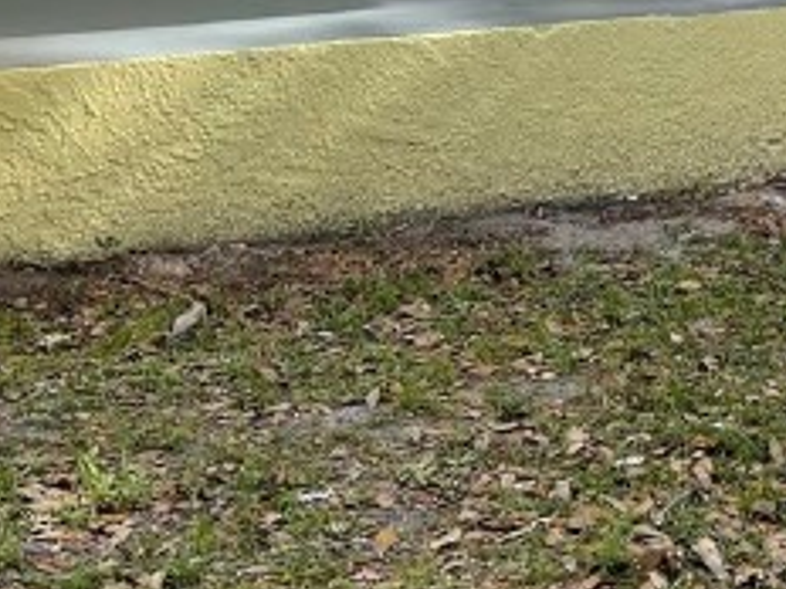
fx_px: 2611
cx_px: 617
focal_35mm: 115
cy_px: -386
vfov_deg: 12.1
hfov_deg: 17.0
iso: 32
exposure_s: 1/1534
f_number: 1.6
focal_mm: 5.1
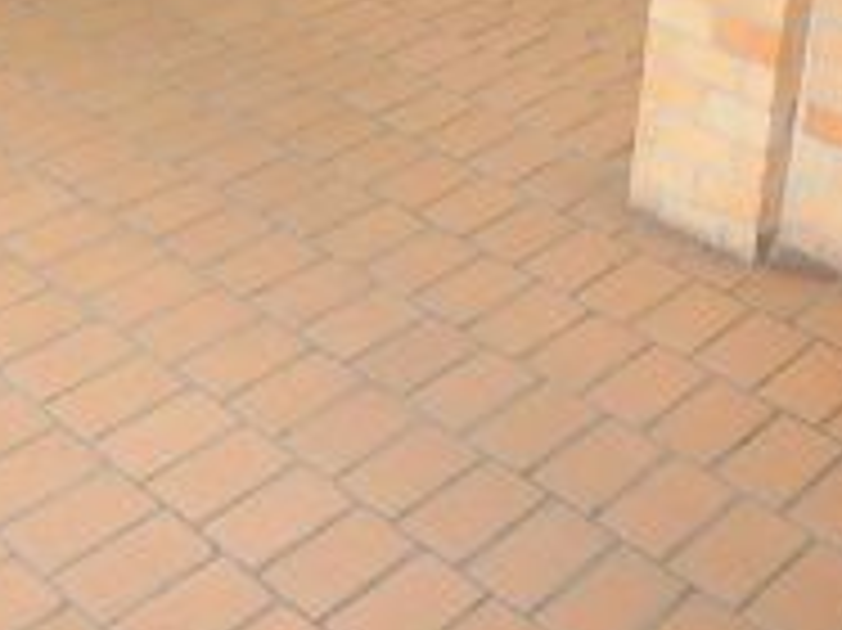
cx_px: 9
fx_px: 1750
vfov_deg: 17.5
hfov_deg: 25.7
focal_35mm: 72
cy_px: -414
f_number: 3.5
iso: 400
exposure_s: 1/30
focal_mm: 3.7
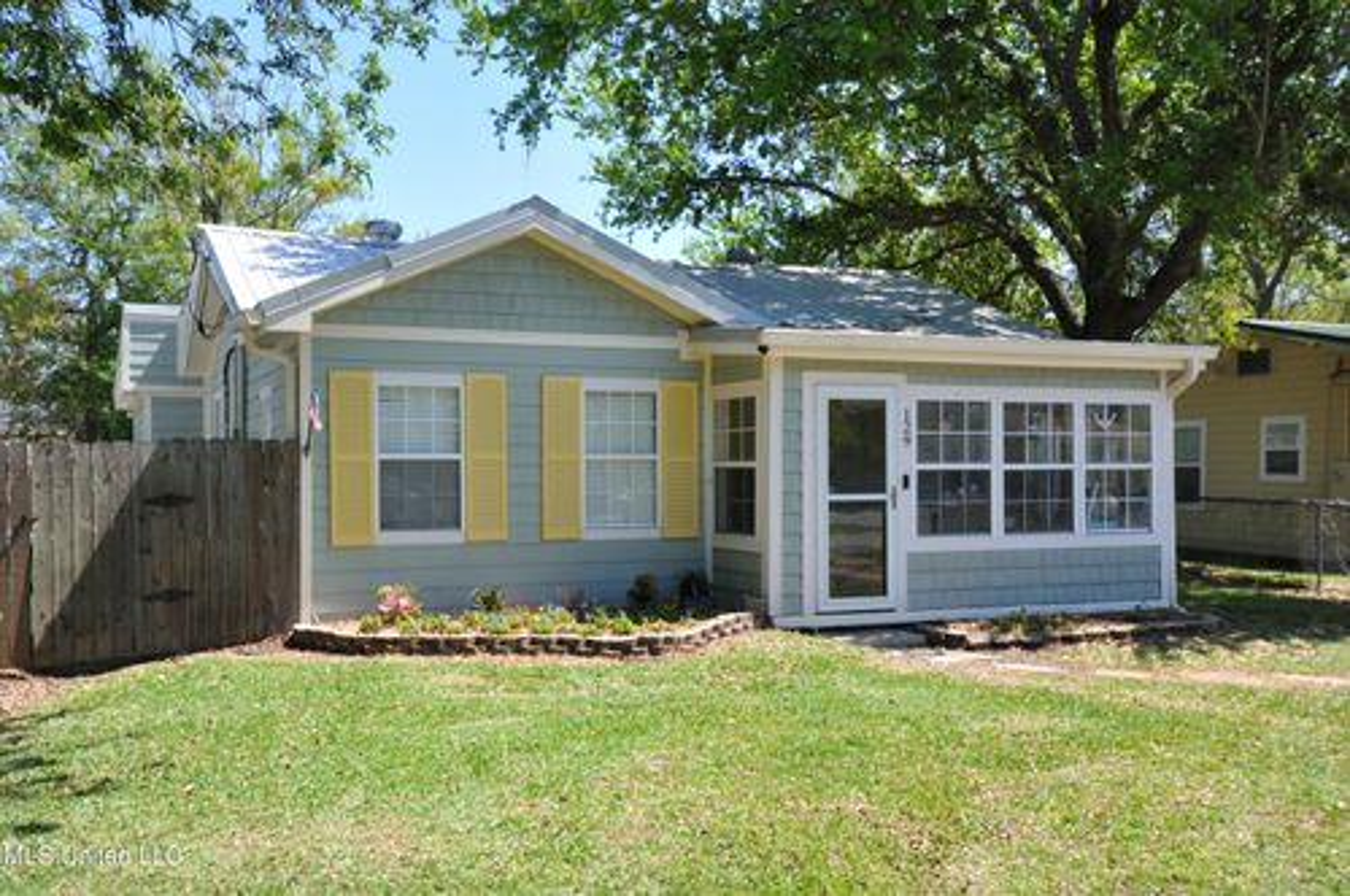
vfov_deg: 36.8
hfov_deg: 53.2
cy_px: 448
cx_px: 675
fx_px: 1348
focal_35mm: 36
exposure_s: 1/1250
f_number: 9
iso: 1000
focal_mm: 24
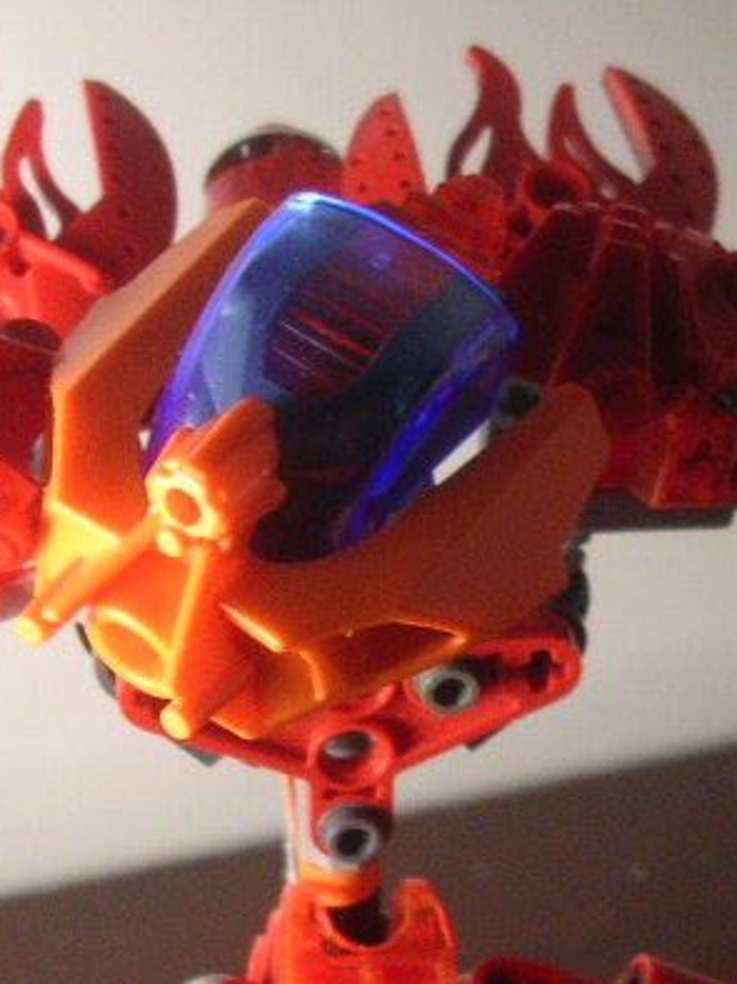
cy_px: 617
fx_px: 2586
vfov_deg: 21.5
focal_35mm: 91
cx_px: 582
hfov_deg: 16.1
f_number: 2.8
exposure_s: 1/31.5
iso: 50
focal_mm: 5.8
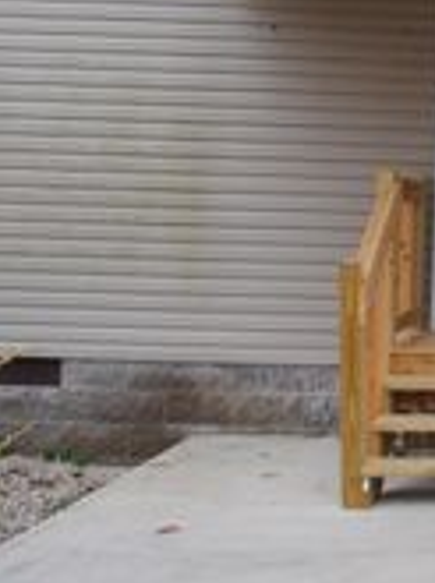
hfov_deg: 16.0
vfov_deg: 24.3
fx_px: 1329
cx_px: 764
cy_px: 108
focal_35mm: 79
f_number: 3.5
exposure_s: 1/50
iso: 200
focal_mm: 18
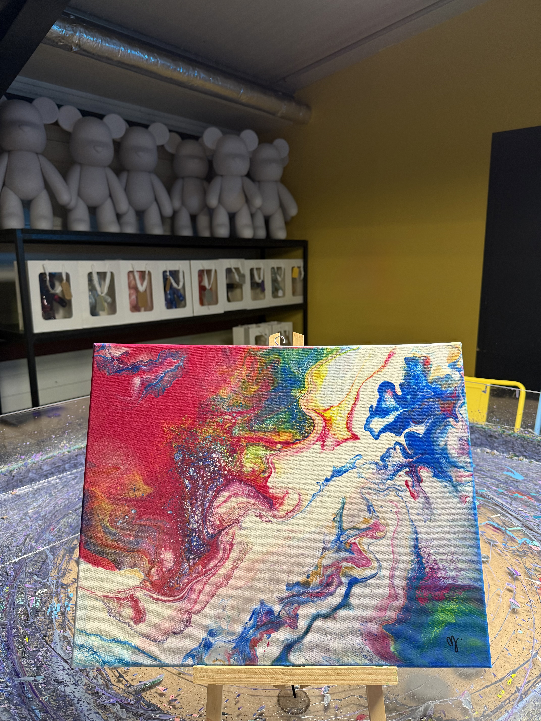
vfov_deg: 71.6
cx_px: 270
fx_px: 500
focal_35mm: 24
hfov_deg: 56.8
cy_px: 360
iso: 200
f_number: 1.78
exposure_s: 1/50
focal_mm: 6.76
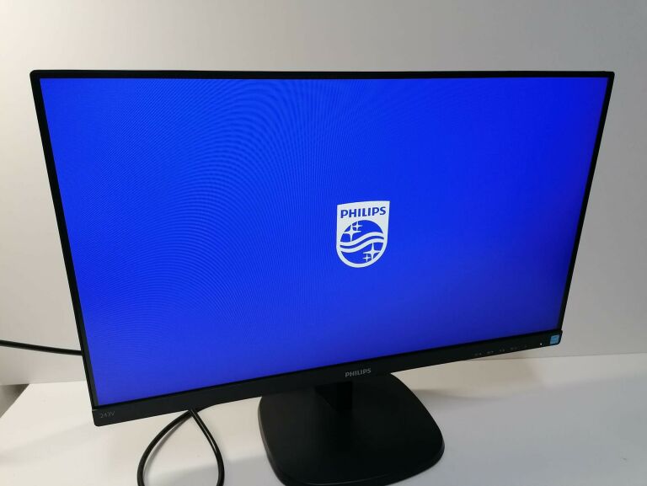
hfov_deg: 65.3
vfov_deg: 51.4
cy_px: 243
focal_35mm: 27
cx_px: 324
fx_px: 505
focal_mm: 4.75
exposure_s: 1/50
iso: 125
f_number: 1.8
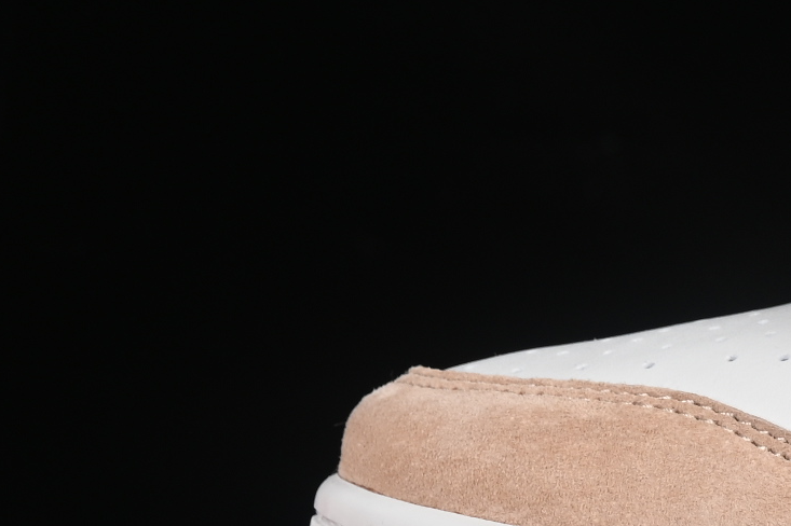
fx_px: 6259
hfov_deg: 7.1
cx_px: 1324
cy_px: 149
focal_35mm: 285
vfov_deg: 4.8
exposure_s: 1/80
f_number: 8
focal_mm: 50
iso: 160
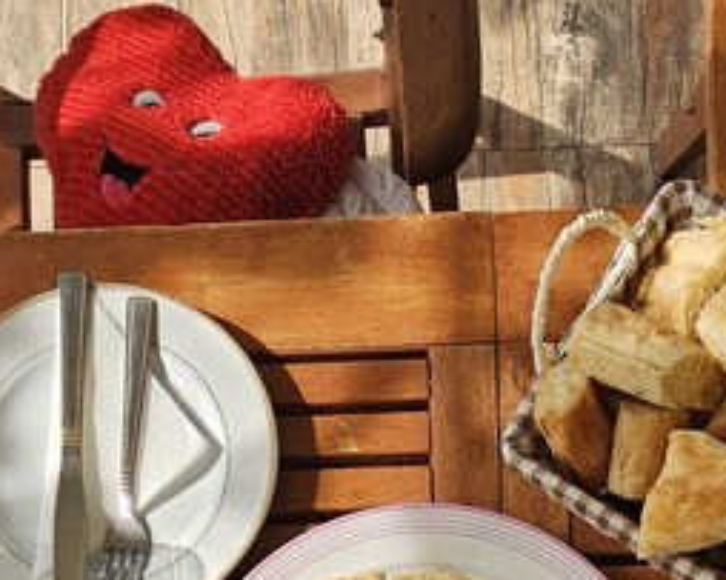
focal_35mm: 50
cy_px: 1017
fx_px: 1074
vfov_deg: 21.3
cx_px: 506
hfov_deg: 36.8
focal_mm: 2.2
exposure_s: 1/645
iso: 50
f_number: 2.2
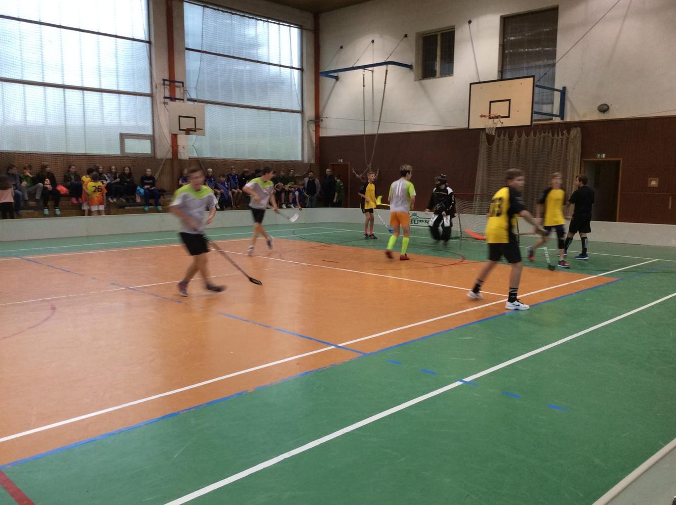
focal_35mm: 32
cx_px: 338
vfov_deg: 44.0
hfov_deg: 56.9
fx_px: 624
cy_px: 252
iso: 64
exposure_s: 1/25
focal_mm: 3.3
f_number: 2.4
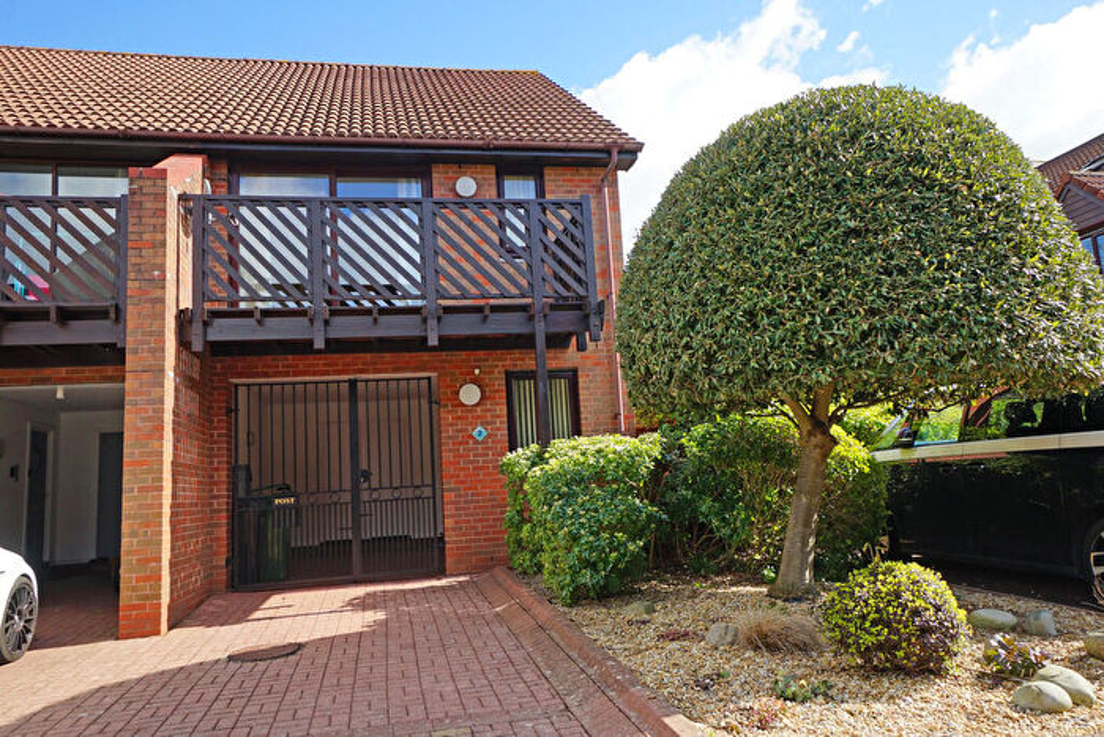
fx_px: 828
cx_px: 552
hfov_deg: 67.4
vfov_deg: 47.9
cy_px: 368
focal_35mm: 27
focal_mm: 18
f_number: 9
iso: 100
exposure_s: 1/100
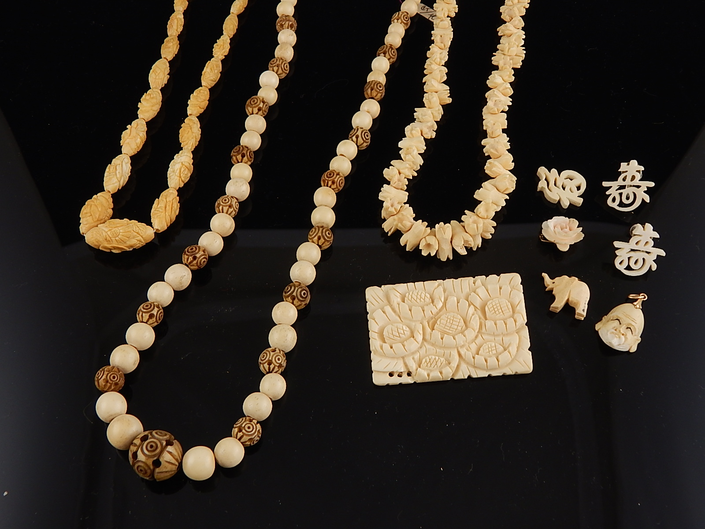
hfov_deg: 43.9
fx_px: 876
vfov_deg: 33.6
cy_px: 264
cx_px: 352
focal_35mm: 43
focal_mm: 7.7
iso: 125
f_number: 3.6
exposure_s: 1/40
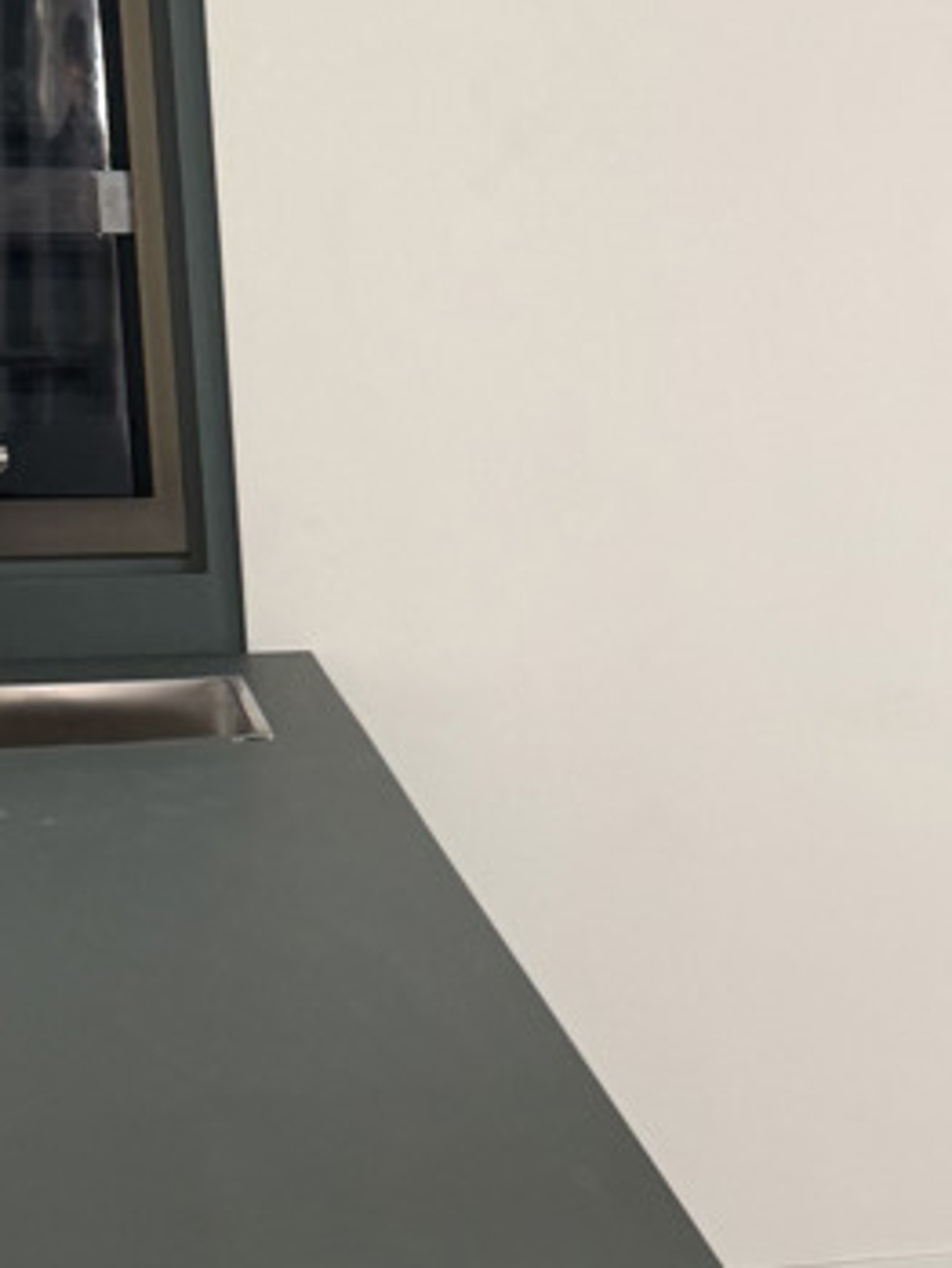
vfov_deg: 19.6
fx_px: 3628
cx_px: 1148
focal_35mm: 99
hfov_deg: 14.5
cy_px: 1035
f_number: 1.78
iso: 125
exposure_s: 1/121
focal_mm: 6.76
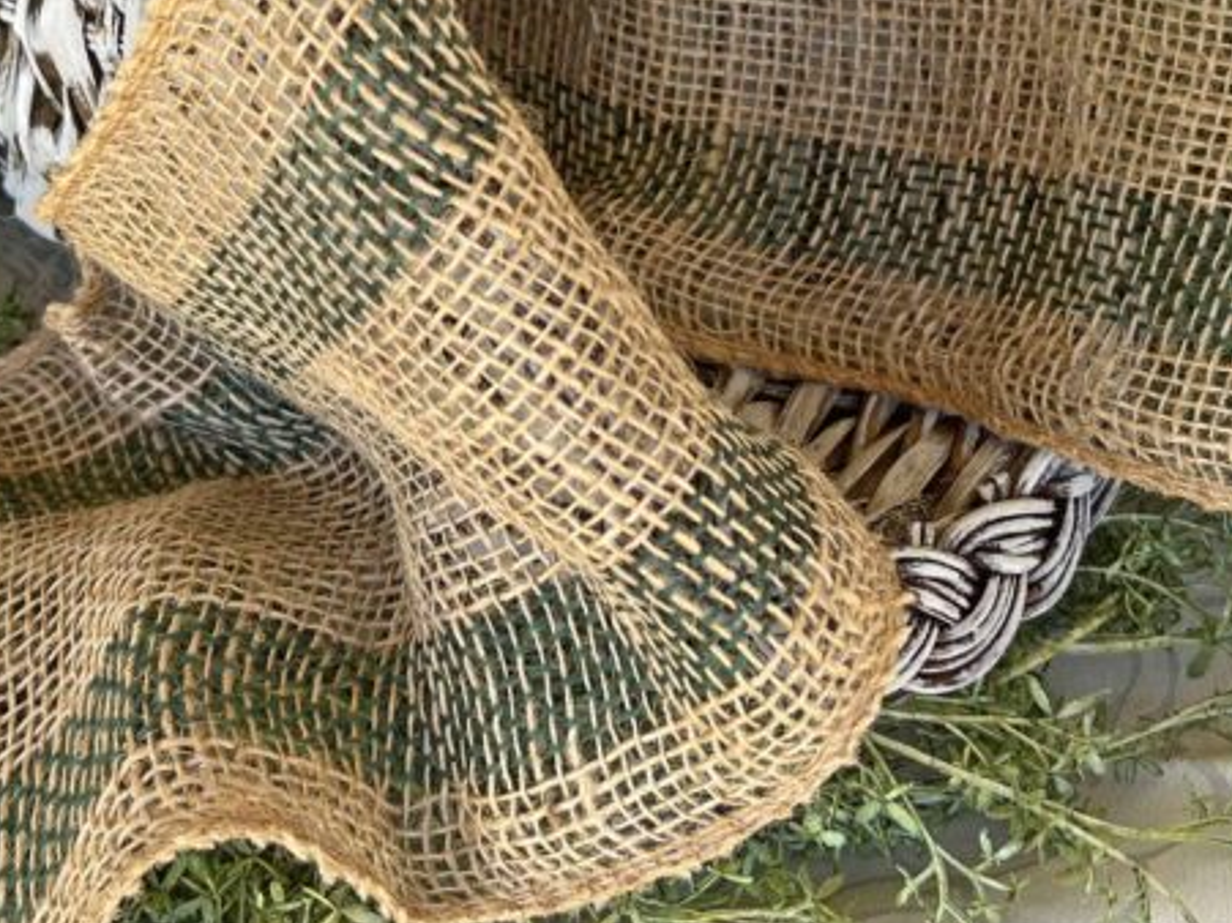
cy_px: -25
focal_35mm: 59
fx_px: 2099
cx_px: 527
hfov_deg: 32.7
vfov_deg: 23.6
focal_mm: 5.7
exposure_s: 1/121
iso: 50
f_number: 1.5
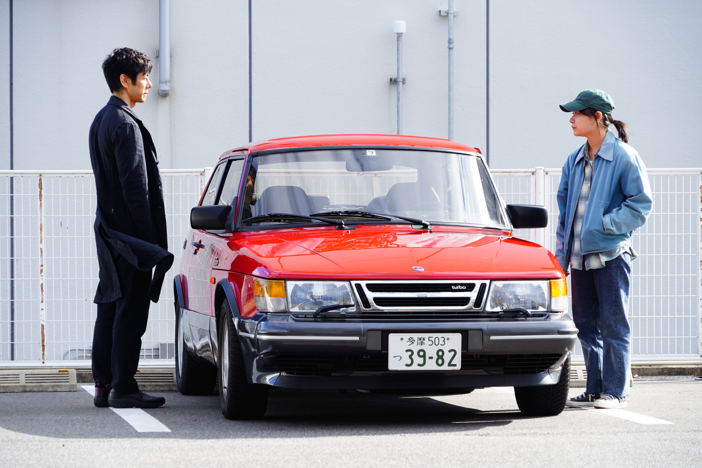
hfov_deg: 11.9
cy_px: 234
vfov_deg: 8.0
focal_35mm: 172
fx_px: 3354
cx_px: 351
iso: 200
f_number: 8
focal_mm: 172
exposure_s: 1/160
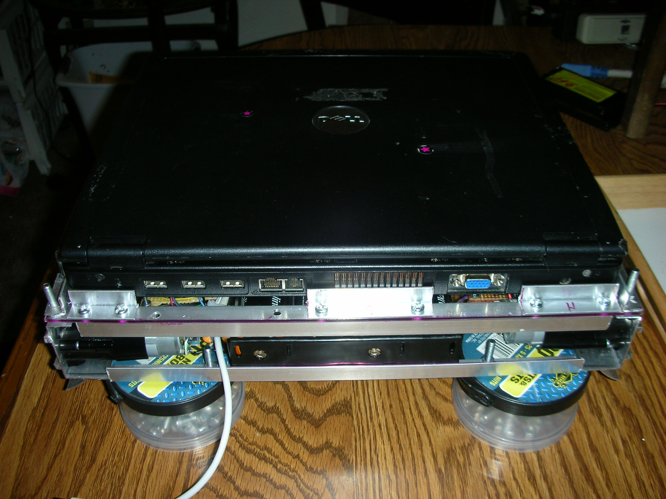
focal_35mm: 35
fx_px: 673
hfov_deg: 52.6
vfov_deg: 40.7
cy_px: 250
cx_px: 333
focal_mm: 5.8
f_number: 3
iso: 50
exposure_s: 1/60.1
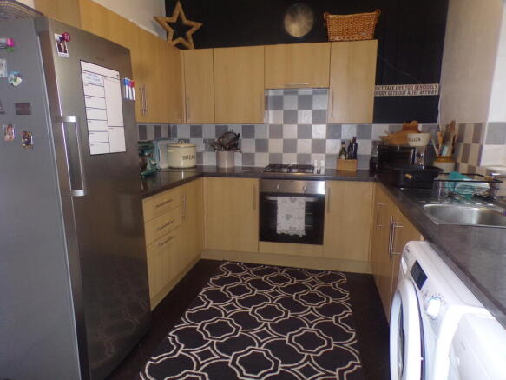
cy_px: 190
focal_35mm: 24
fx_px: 351
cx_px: 253
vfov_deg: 56.8
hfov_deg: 71.6
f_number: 3
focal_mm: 4.3
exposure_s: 1/60
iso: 200
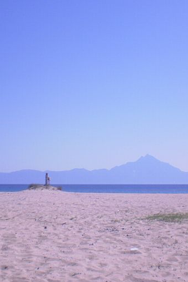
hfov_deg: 23.0
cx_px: 97
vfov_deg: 34.0
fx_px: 463
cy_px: 139
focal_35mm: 59
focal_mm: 6.3
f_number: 4.6
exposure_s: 1/1250
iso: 100
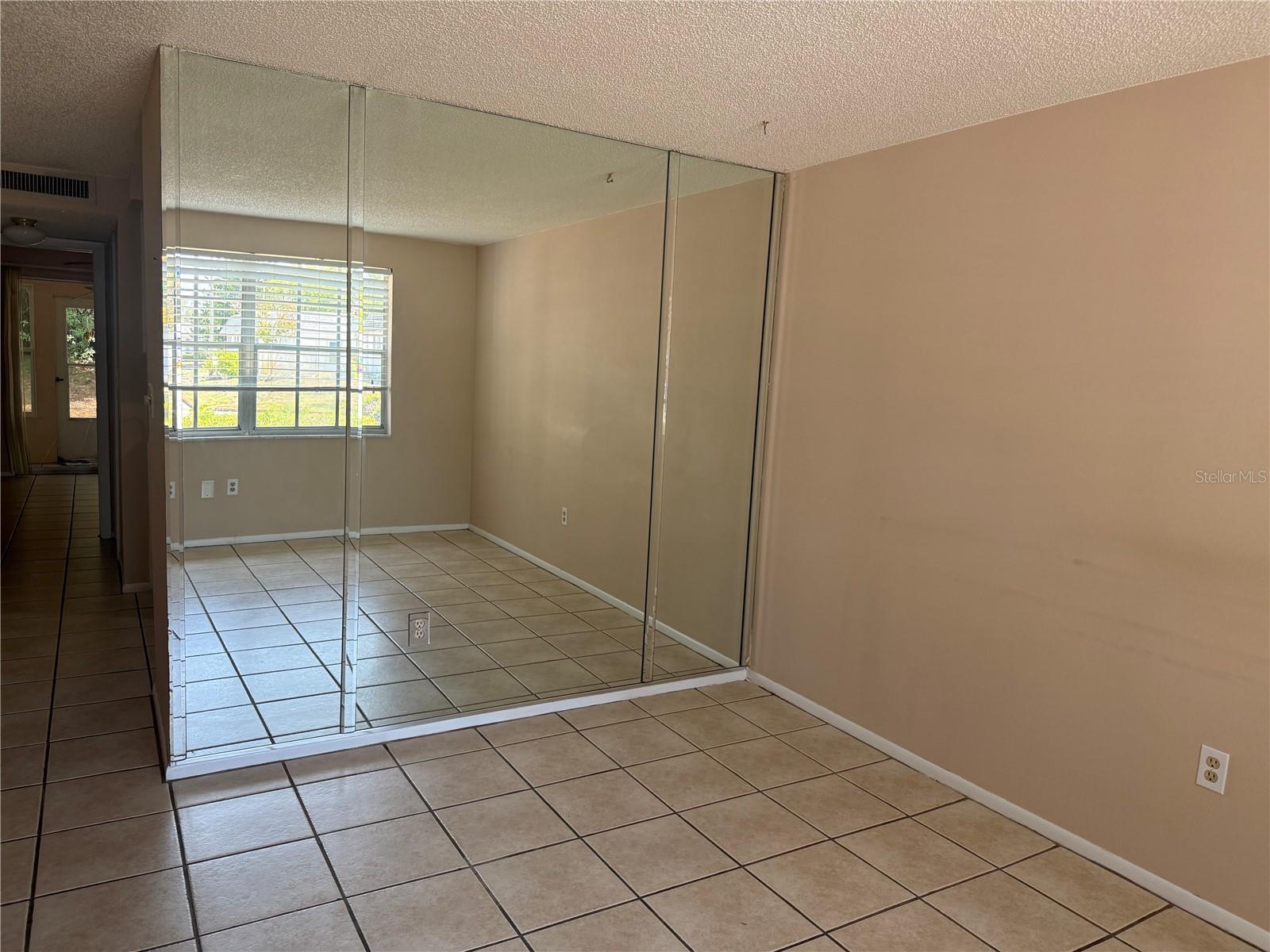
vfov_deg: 56.8
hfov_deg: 71.6
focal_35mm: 24
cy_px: 476
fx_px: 881
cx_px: 635
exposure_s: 1/228
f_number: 1.78
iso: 160
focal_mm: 6.76
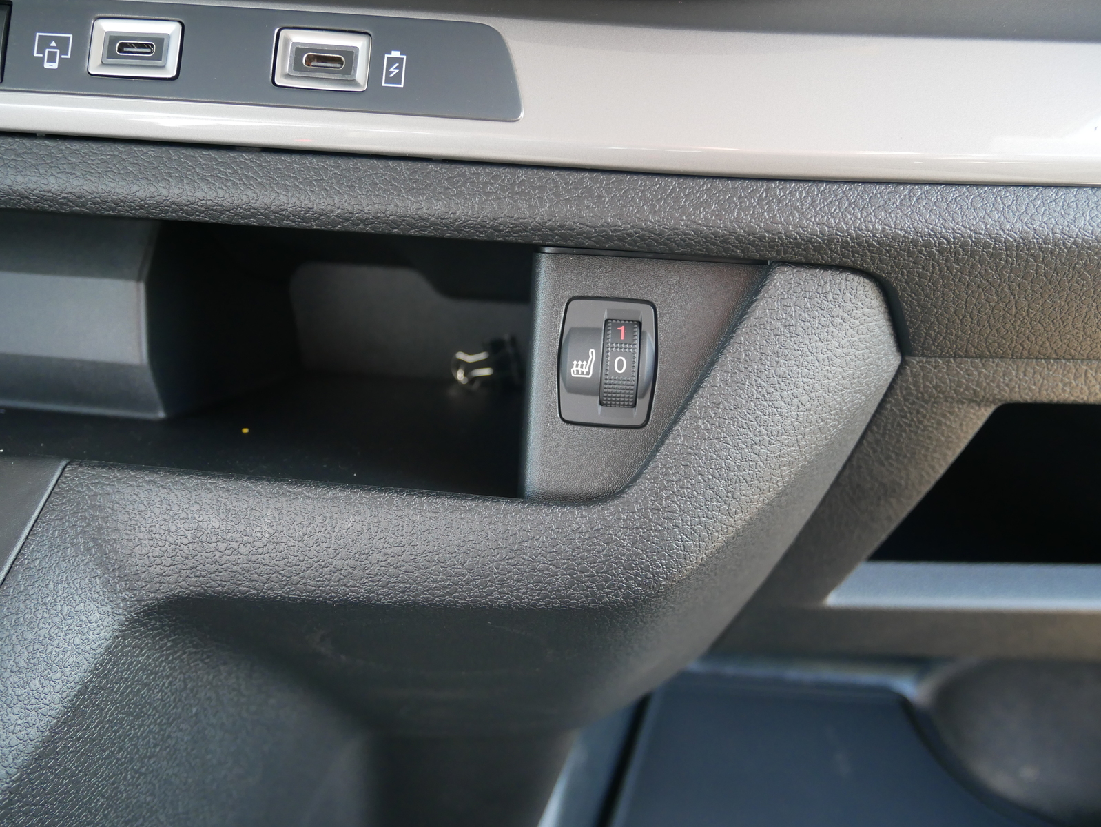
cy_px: 414
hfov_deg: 67.3
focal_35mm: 26
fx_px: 827
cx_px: 550
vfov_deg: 53.1
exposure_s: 1/60
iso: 640
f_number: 3.5
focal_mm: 13
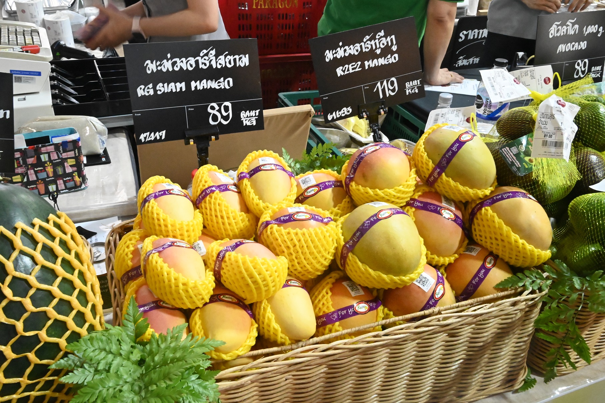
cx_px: 302
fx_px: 537
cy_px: 202
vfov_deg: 41.1
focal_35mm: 32
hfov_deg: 58.7
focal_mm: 32
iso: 25600
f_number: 22
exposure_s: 1/50
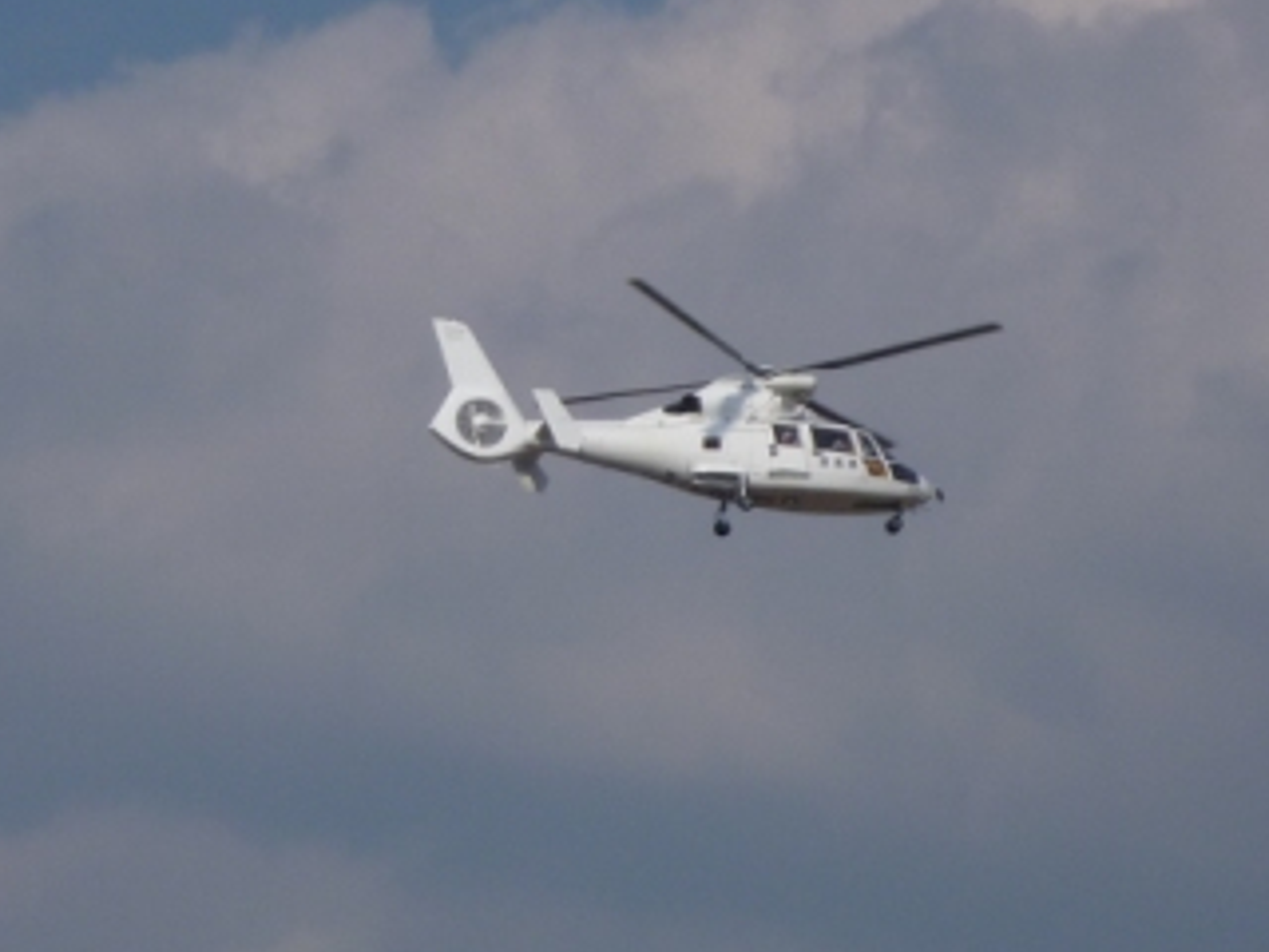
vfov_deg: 5.5
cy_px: 452
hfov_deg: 7.3
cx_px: 753
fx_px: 9971
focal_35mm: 272
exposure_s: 1/800
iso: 80
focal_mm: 22.5
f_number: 6.3
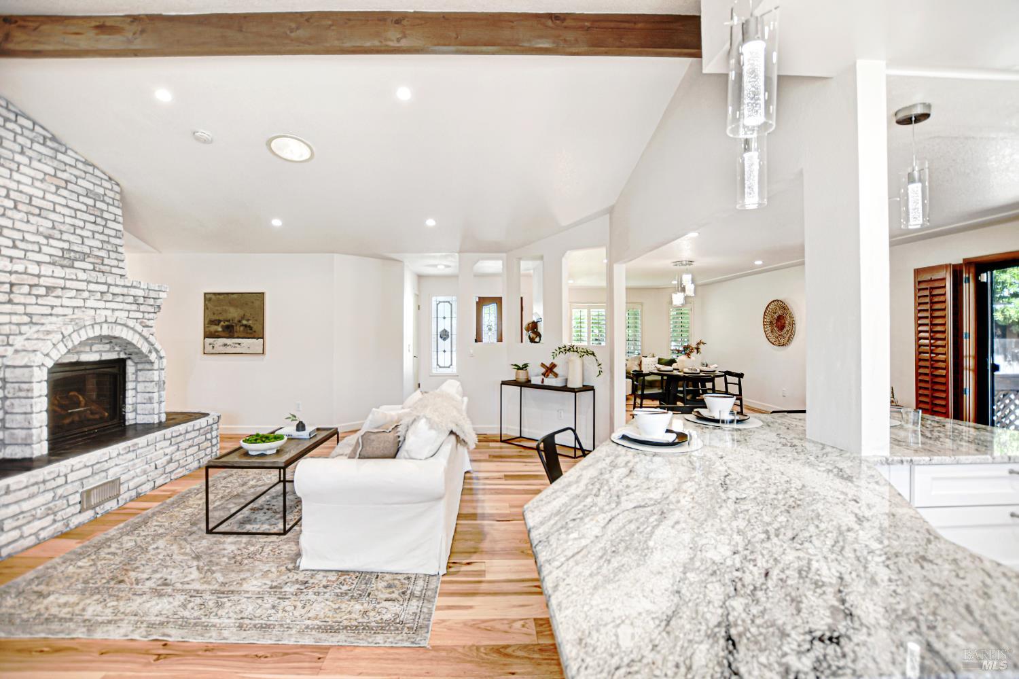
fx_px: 424
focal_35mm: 15
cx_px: 510
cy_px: 340
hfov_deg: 100.4
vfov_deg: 77.3
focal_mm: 10
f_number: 4
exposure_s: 1/60
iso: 100
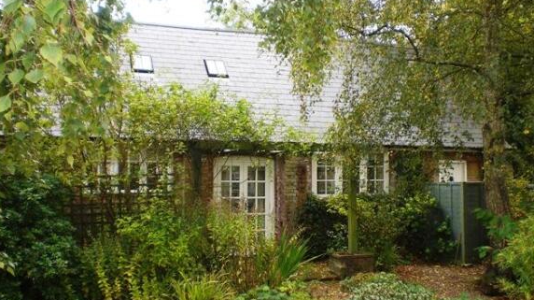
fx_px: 566
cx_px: 269
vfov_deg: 29.6
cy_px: 137
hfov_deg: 50.5
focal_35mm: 40
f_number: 3.1
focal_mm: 6.3
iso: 100
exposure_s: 1/80
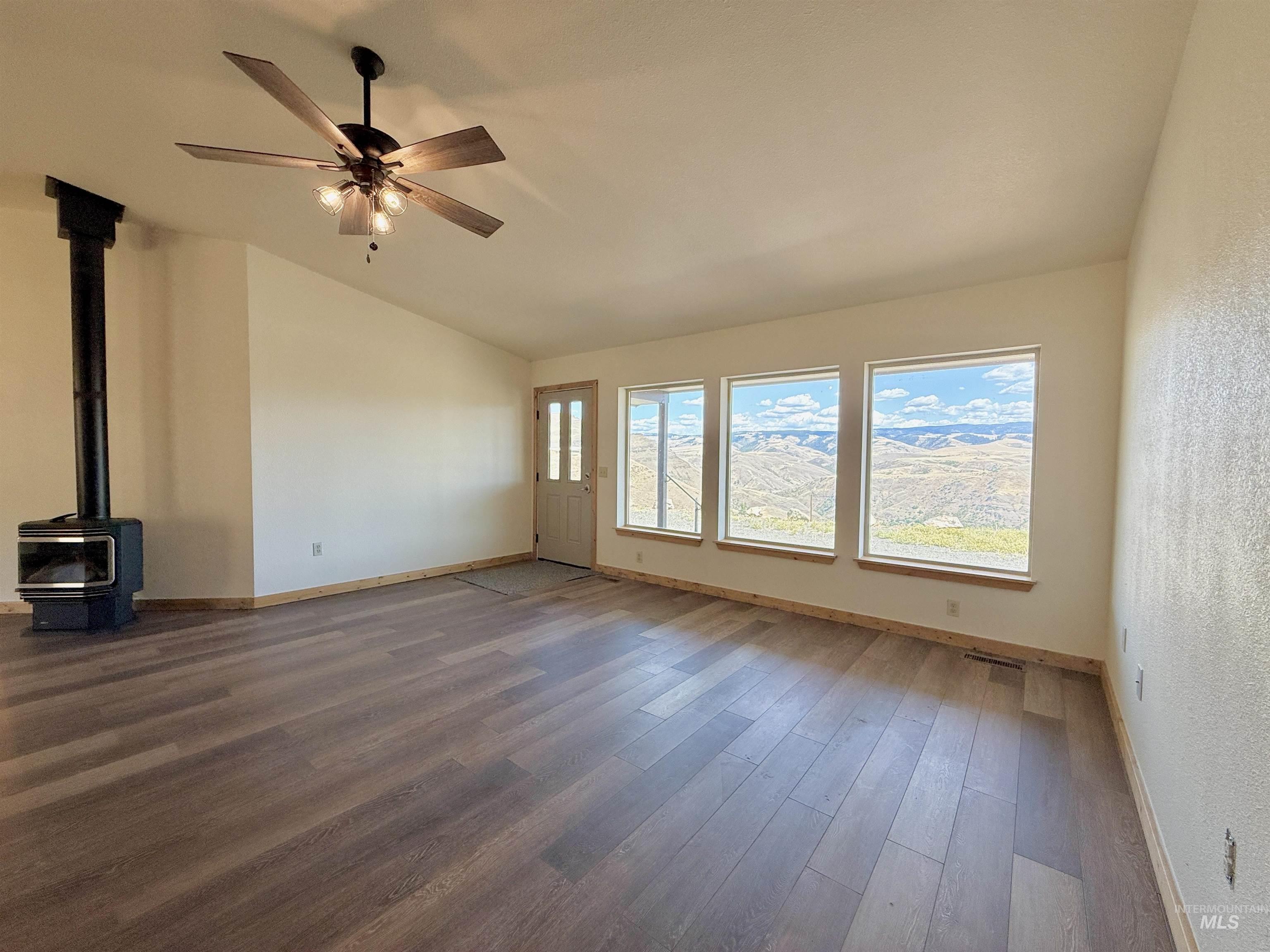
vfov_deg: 85.7
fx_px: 514
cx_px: 635
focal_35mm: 14
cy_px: 476
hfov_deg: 102.1
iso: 64
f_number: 2.2
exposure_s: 1/236
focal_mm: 2.22
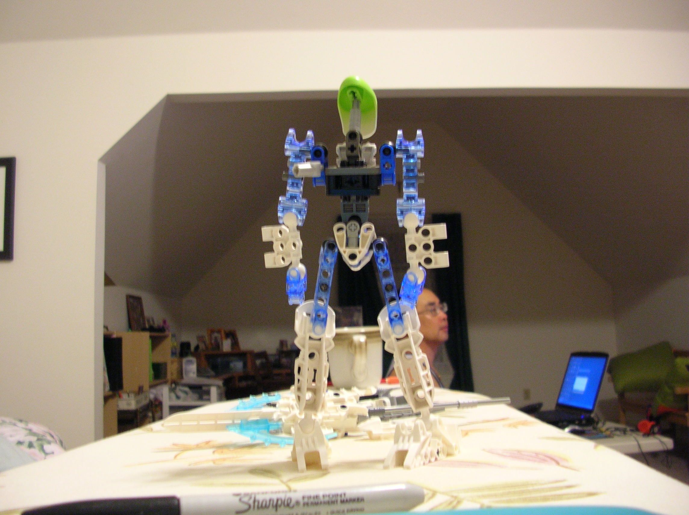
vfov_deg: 40.6
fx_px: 696
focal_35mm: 35
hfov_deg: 52.7
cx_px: 344
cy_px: 258
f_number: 2.8
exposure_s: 1/6.3
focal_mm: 5.8
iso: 124
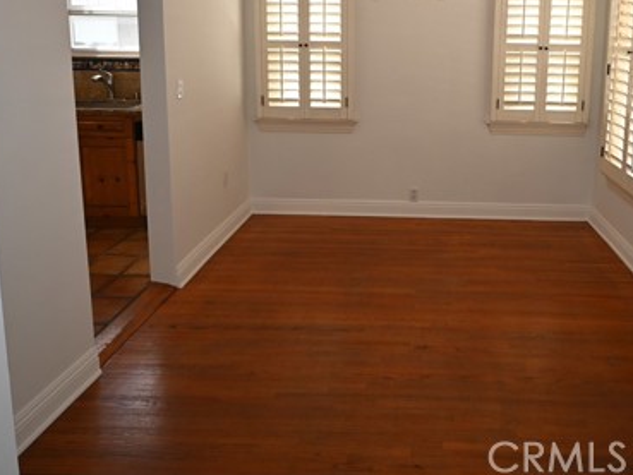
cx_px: 415
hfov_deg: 58.8
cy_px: 116
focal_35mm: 30
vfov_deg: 45.1
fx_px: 549
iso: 220
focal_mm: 12
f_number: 4
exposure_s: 1/60
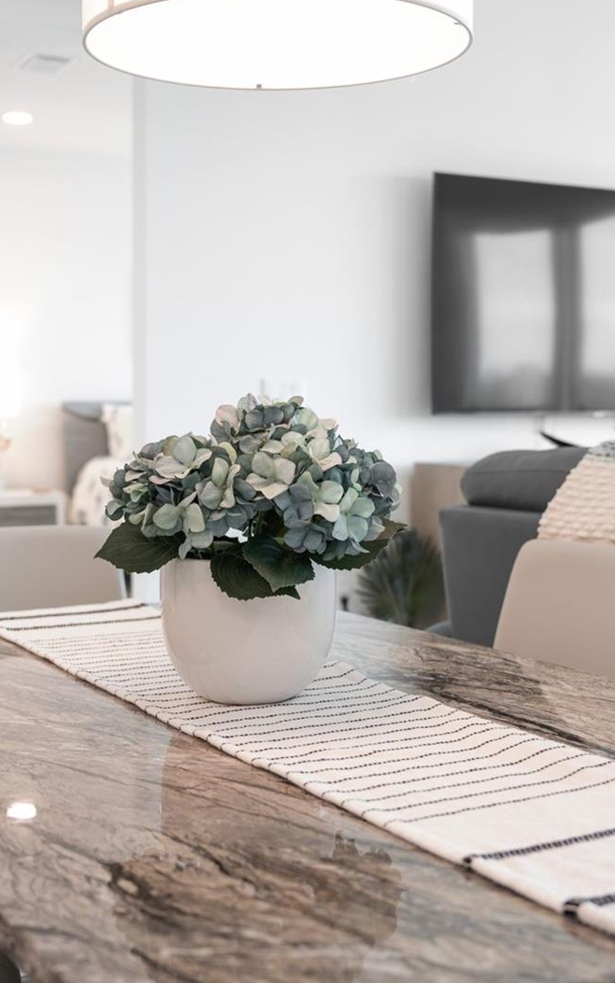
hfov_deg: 26.8
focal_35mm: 48
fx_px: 1287
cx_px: 273
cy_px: 487
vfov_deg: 41.8
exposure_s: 1/10
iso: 32
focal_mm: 31
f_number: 2.8
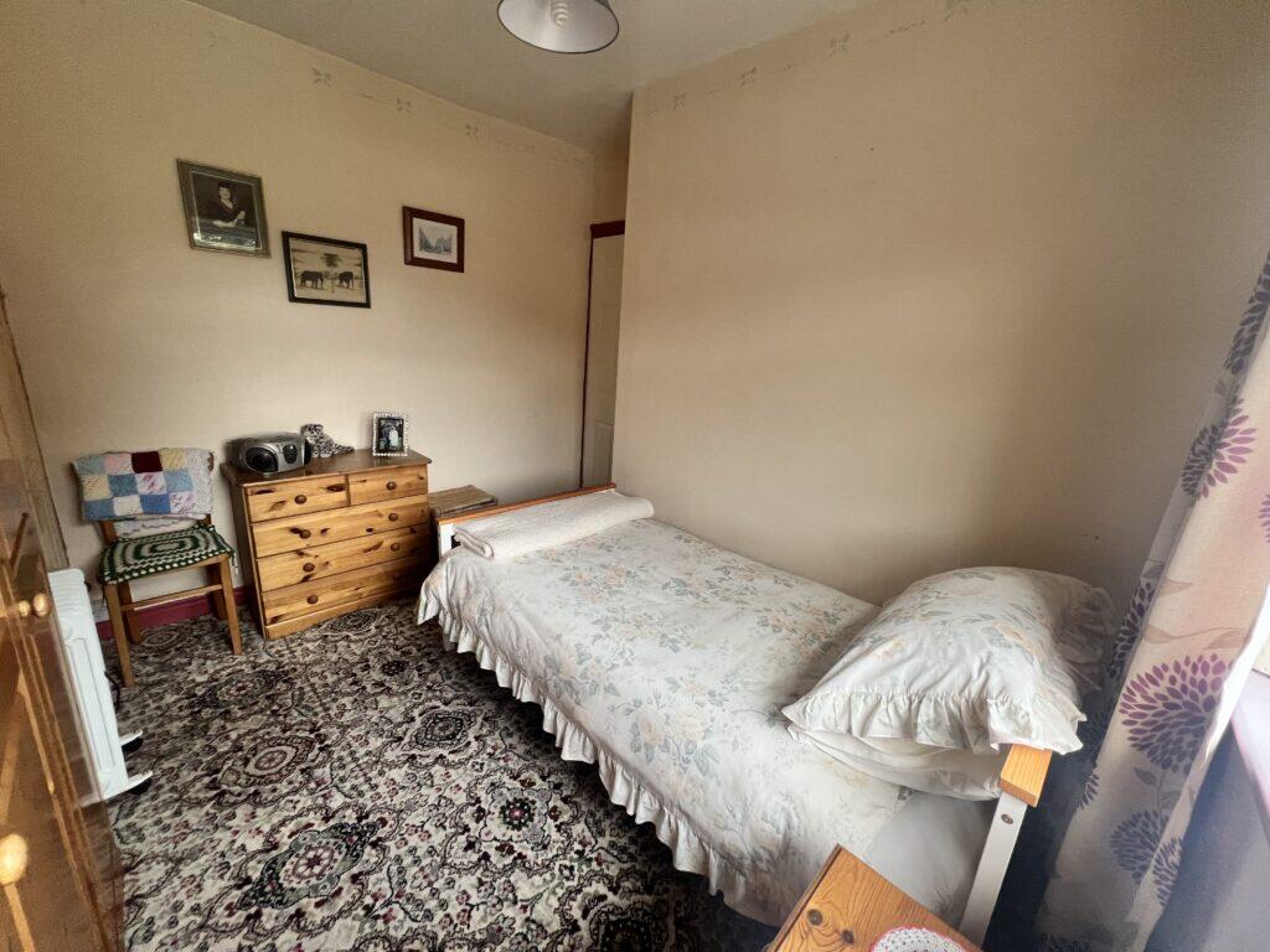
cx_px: 635
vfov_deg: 89.9
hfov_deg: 106.2
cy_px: 476
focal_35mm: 13
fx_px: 477
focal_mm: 1.57
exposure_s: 1/99
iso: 100
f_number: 1.8
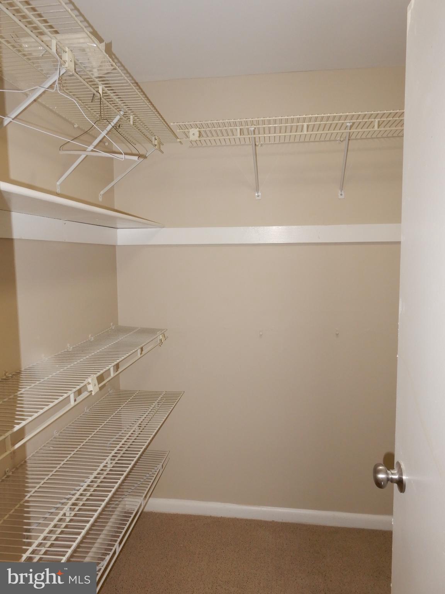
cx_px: 222
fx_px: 411
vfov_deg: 71.6
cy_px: 297
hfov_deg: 56.8
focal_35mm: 24
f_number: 5.6
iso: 250
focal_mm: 4.3
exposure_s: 1/30
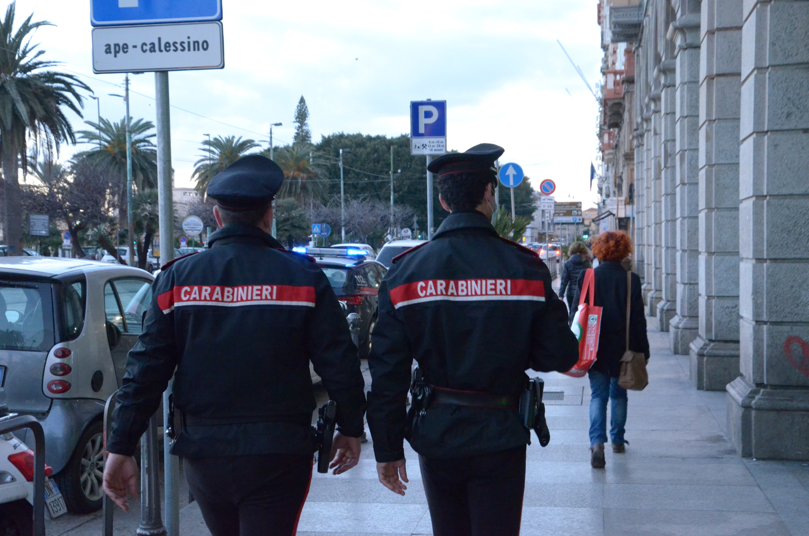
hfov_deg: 41.2
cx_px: 404
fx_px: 1076
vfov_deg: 28.0
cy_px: 268
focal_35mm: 48
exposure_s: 1/80
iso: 5000
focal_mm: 32
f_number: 7.1
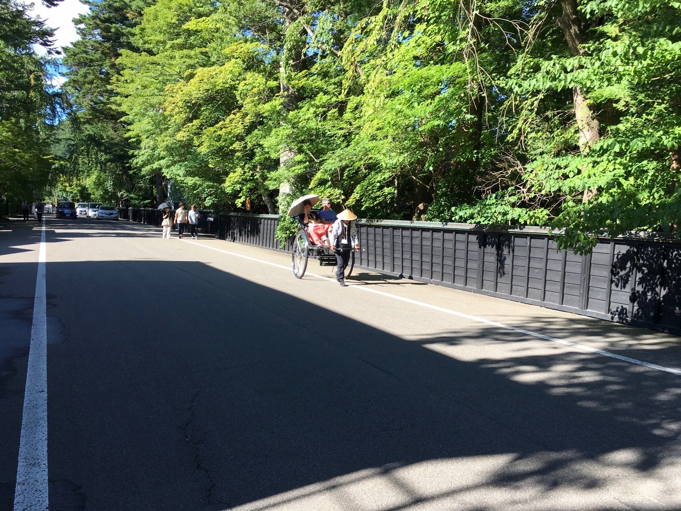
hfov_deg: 61.7
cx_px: 340
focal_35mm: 29
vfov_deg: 48.2
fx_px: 571
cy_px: 256
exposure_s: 1/452
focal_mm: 4.15
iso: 25
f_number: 2.2
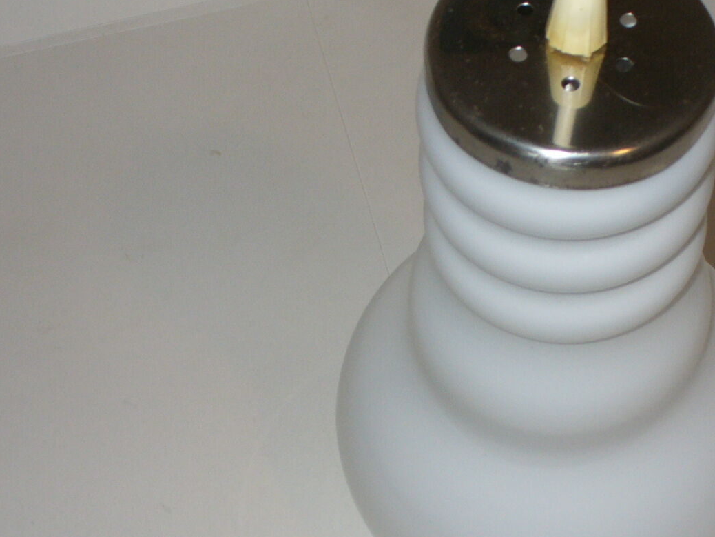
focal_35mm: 73
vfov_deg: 20.2
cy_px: 316
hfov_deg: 26.4
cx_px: 506
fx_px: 1508
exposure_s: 1/30
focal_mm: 6.1
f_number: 2.8
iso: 100
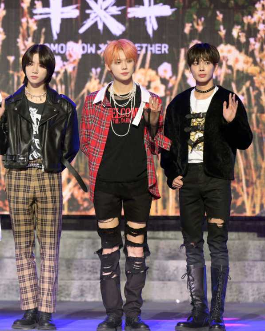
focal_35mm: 233
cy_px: 166
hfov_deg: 6.6
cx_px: 28
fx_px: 2282
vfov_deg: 8.3
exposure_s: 1/400
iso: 2500
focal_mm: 165
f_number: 4
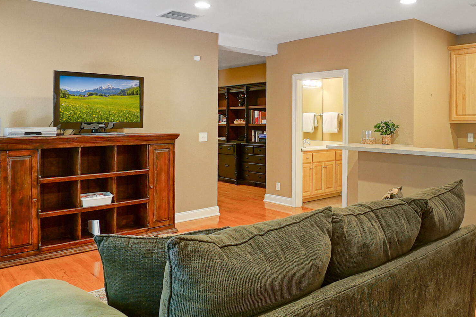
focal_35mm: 28
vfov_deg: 46.4
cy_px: 143
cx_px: 311
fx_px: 370
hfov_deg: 64.0
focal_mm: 10
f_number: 7.1
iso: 250
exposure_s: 1/4
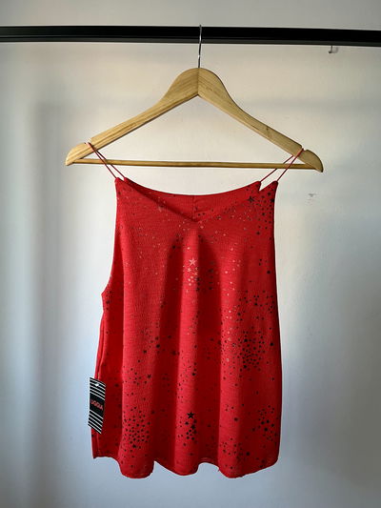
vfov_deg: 67.3
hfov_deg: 53.1
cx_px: 190
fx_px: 381
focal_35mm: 26
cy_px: 254
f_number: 1.6
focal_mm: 5.1
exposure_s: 1/72
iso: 125
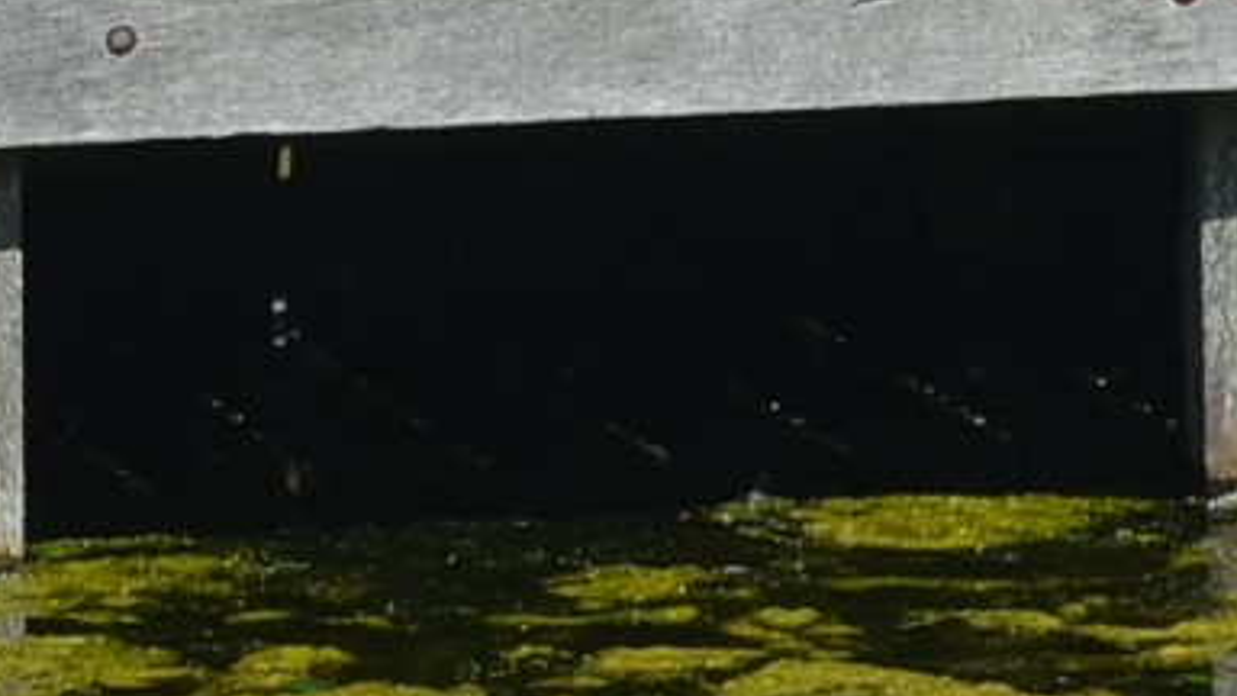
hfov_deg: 4.8
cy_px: -1540
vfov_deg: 2.6
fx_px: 14870
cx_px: 522
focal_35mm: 453
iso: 100
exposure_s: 1/250
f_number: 8
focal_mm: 45
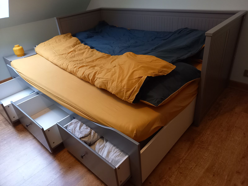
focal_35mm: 25
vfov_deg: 54.9
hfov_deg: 69.4
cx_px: 124
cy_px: 93
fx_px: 179
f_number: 1.8
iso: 500
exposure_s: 1/33.3
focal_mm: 4.65
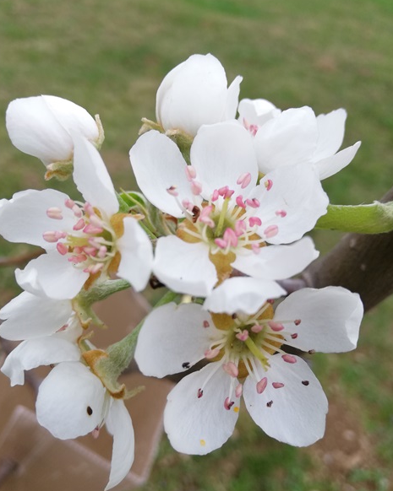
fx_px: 422
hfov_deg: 49.9
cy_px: 252
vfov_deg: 60.5
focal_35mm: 29
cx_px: 194
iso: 80
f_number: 2.2
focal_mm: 3.81
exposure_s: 1/100
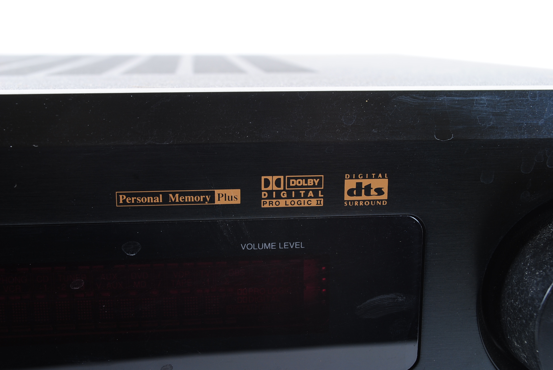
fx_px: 784
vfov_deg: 26.6
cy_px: 185
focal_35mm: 51
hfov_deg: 38.8
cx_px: 276
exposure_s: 1/125
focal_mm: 34
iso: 100
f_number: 7.1
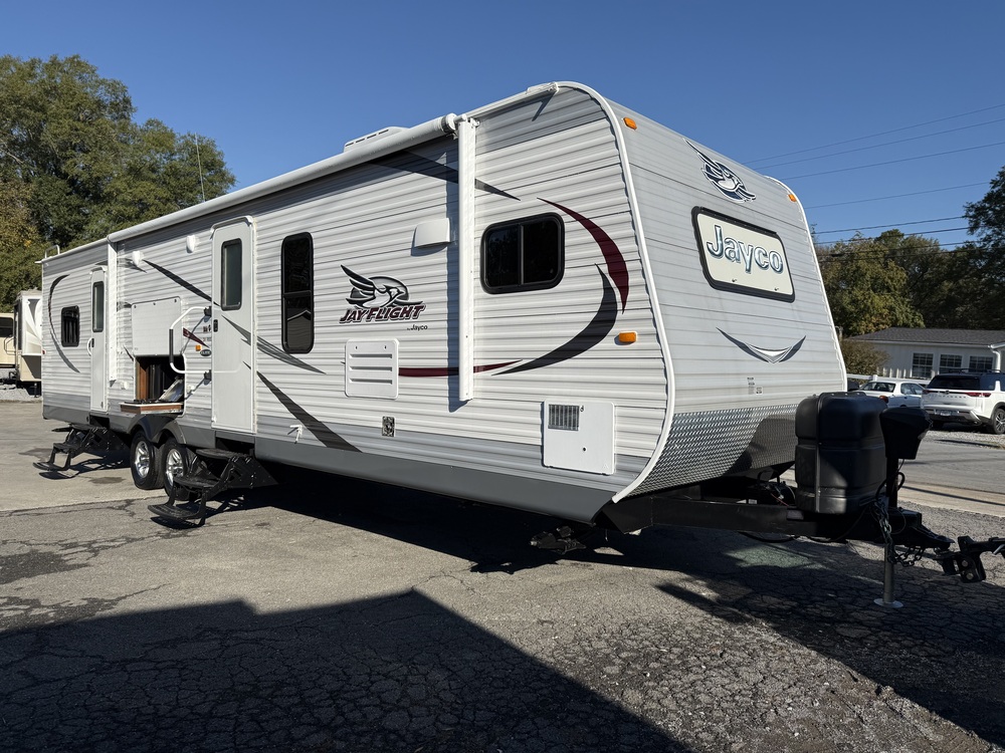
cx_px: 502
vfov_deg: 56.8
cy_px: 376
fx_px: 697
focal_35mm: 24
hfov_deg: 71.6
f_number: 1.78
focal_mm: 6.76
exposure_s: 1/7353
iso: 80
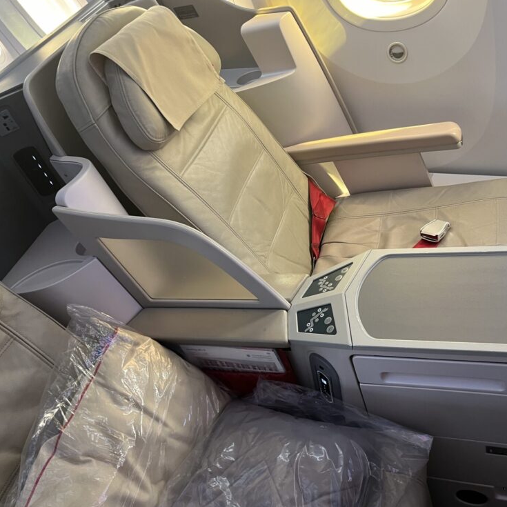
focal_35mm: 32
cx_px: 264
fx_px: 530
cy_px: 248
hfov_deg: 51.1
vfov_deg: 51.1
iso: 125
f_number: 1.6
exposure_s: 1/51
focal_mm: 5.1
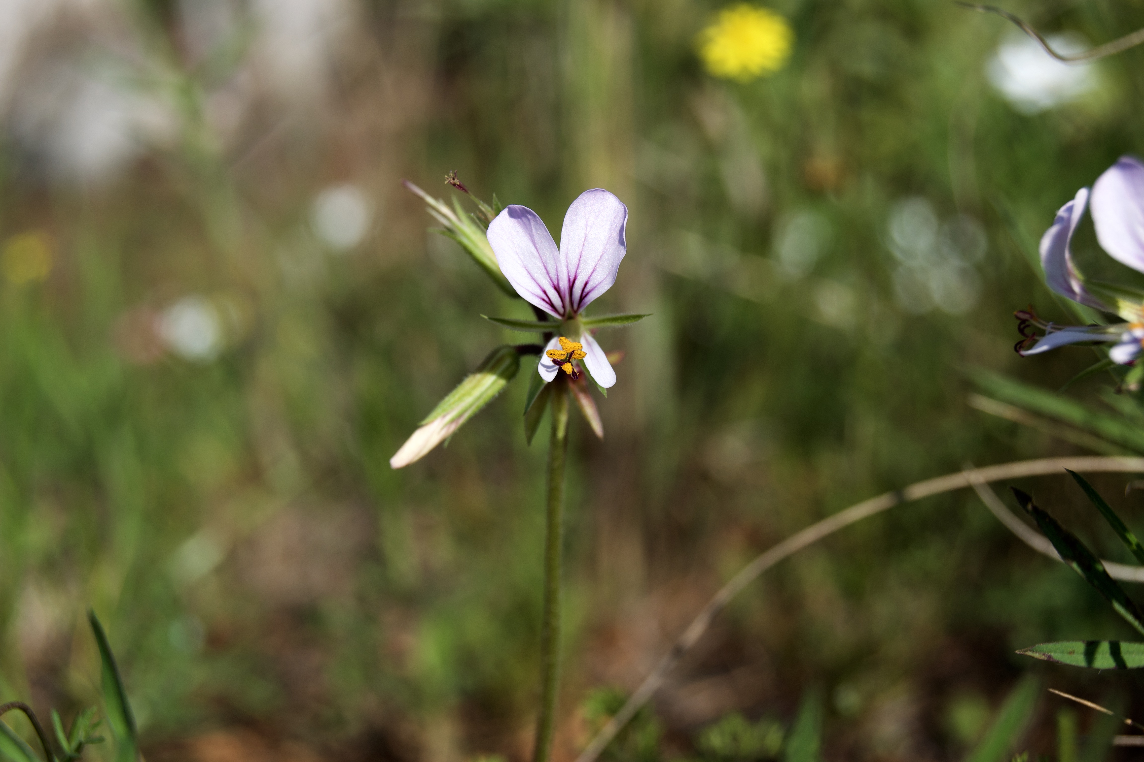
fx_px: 2621
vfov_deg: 16.6
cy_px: 381
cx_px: 572
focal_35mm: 82
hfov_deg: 24.6
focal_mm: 55
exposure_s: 1/320
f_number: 8
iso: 100
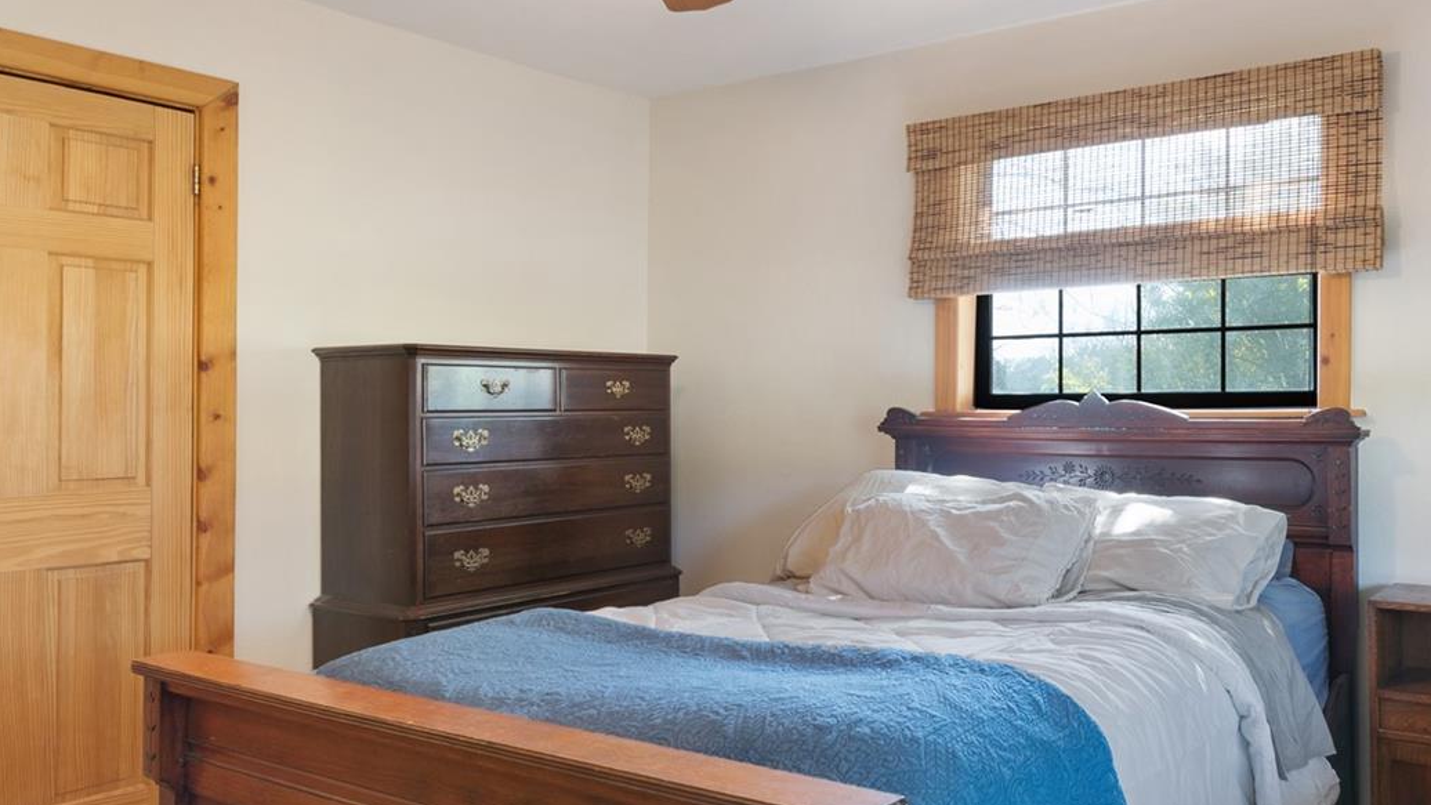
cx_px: 1012
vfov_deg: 40.2
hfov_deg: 63.4
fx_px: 1101
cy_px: 409
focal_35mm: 29
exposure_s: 1/3
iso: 400
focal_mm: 14
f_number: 8
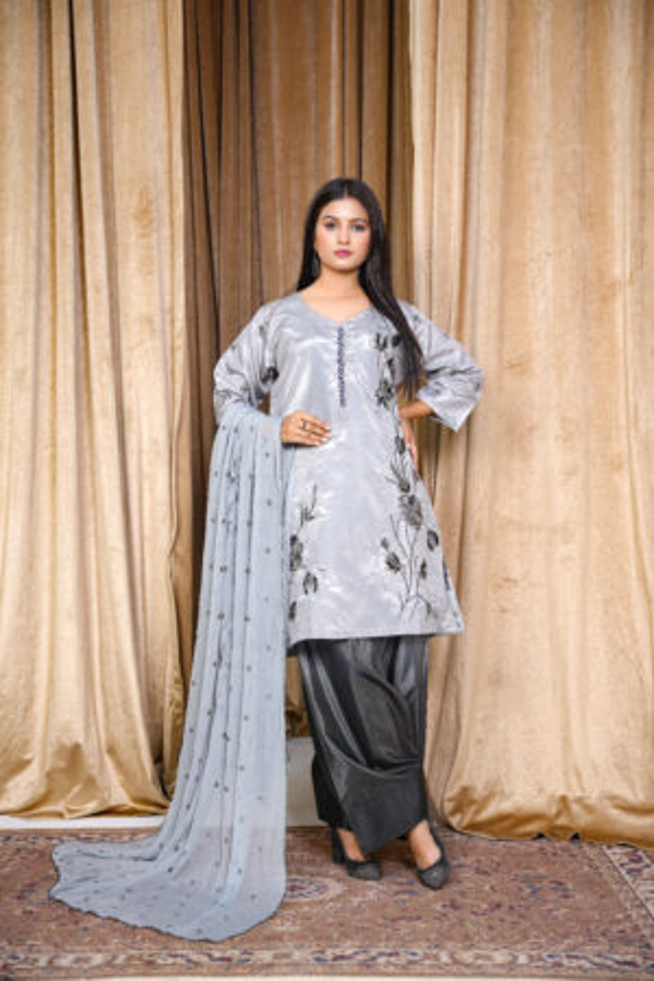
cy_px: 490
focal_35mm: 50
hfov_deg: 27.0
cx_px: 327
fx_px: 1360
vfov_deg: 39.7
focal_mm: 49.9
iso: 80
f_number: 3.5
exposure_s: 1/125
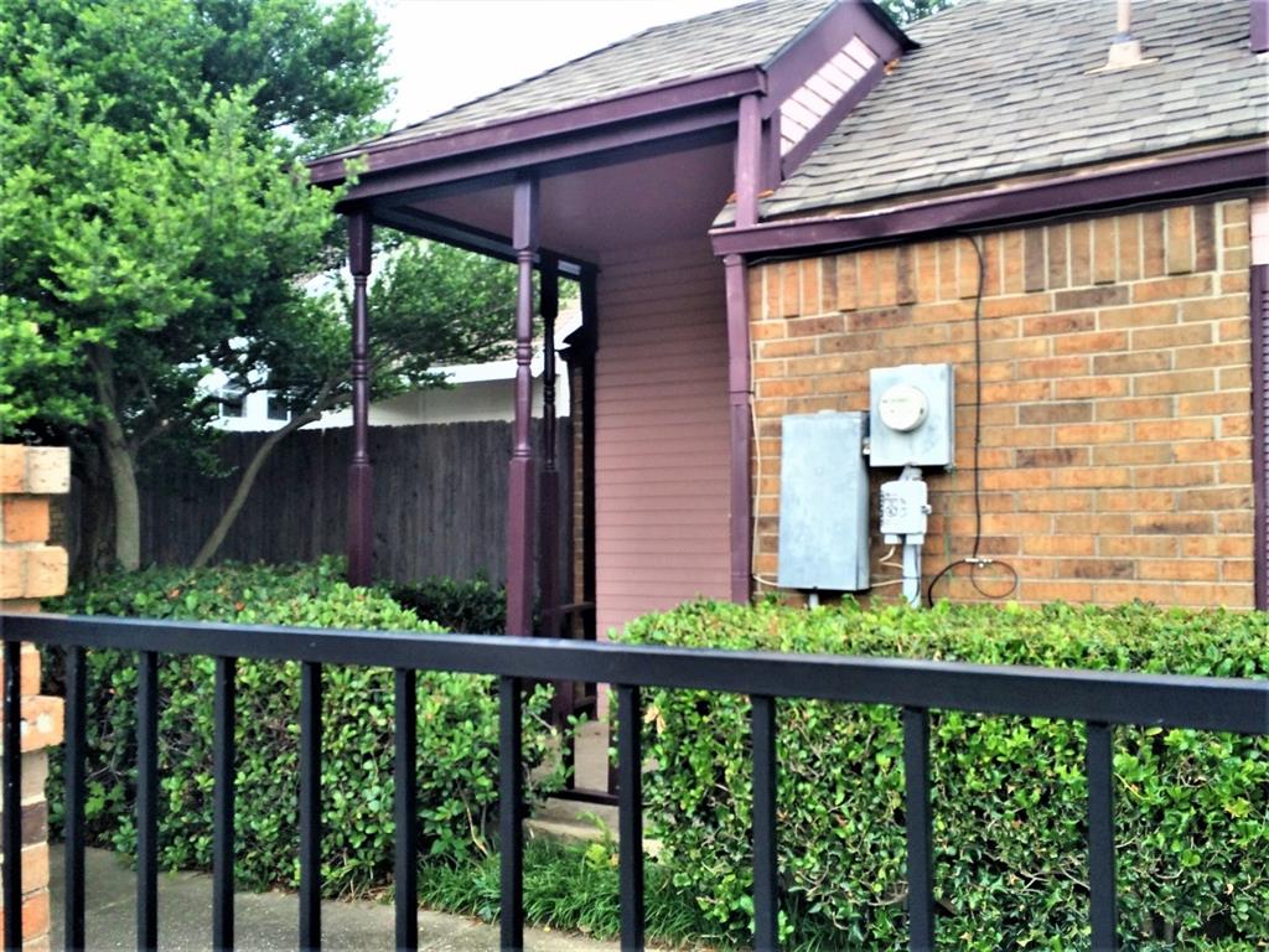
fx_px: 1063
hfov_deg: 61.7
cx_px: 634
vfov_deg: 48.2
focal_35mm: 29
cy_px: 476
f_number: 2.2
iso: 32
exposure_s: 1/203
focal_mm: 4.15
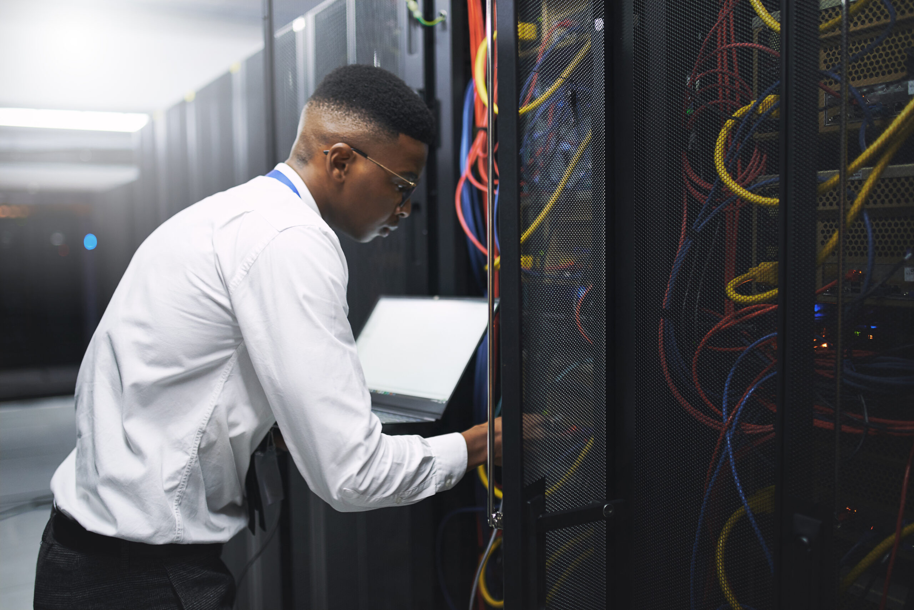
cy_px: 305
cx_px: 457
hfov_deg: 54.4
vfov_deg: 37.9
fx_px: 889
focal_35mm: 35
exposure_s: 1/160
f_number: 1.6
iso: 200
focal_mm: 35
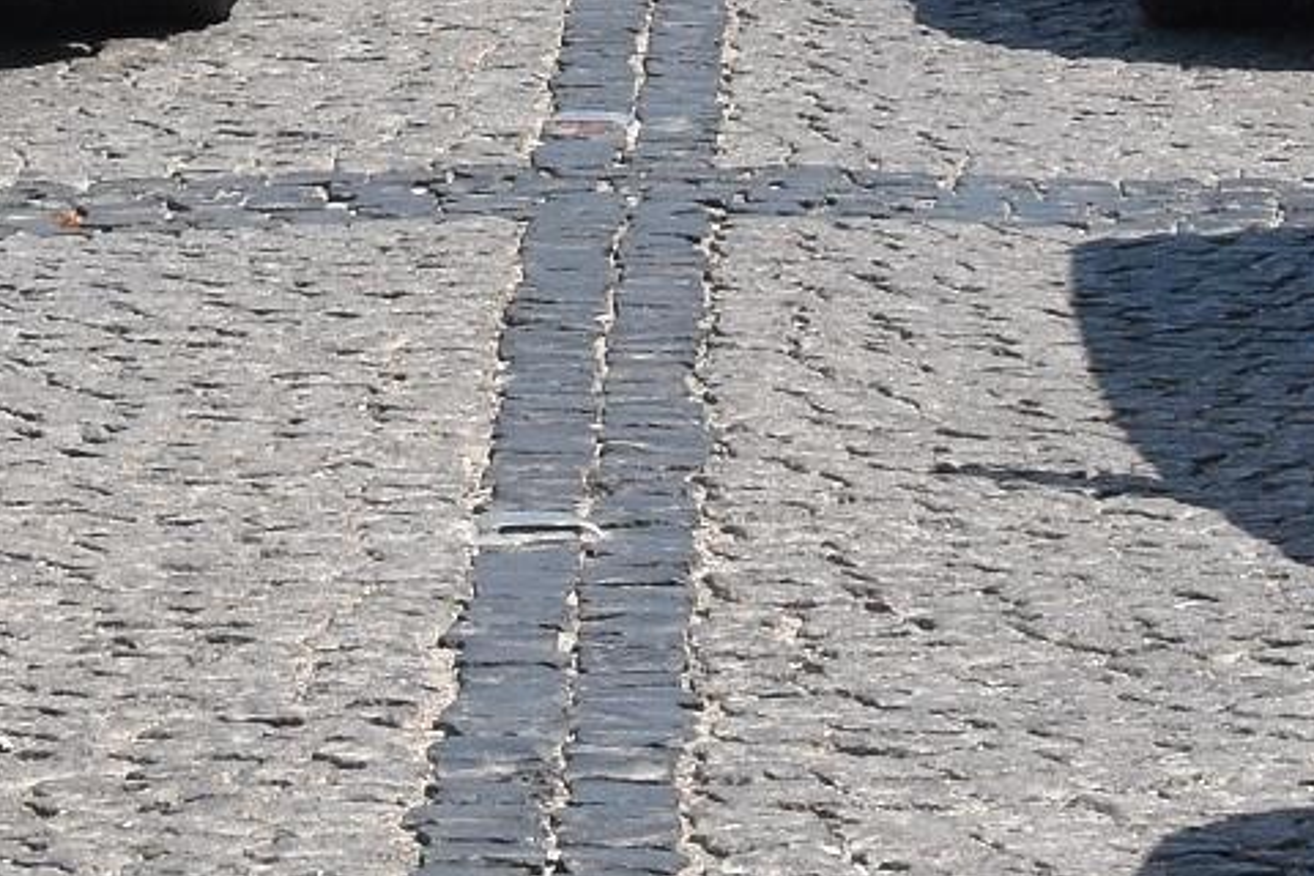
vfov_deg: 3.6
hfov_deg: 5.5
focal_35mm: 375
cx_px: 682
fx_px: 13686
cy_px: -1133
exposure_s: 1/640
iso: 400
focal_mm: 40
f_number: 13
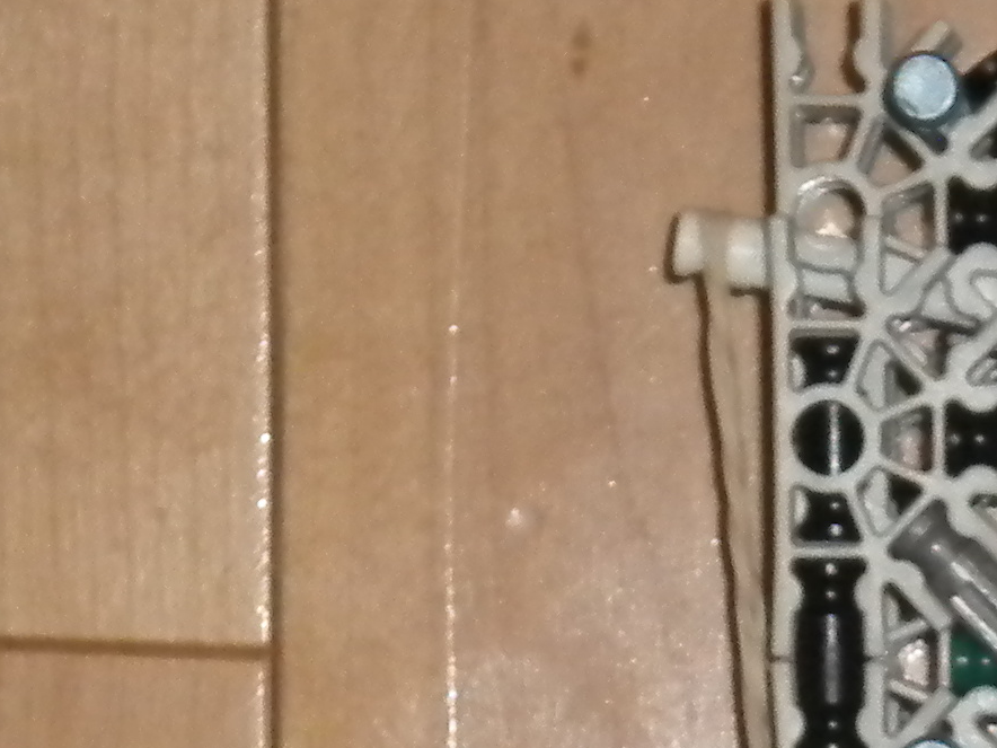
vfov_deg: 4.5
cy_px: 1350
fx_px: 9389
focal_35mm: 326
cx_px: 1113
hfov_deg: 6.1
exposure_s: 1/60
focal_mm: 14.3
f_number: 5.1
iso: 400
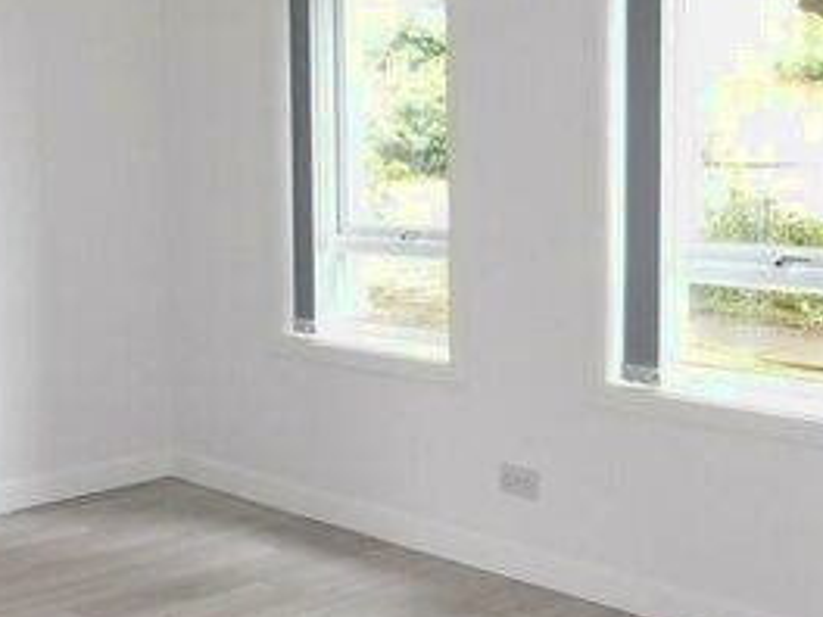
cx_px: 499
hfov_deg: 31.6
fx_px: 1450
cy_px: 282
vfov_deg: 24.0
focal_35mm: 61
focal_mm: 4
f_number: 3
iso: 160
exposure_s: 1/30
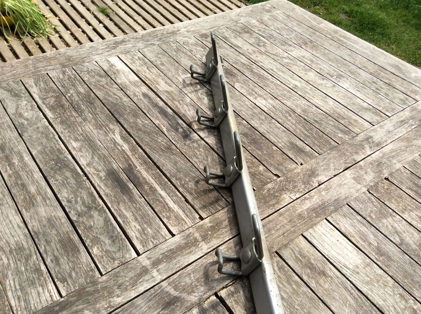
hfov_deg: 56.9
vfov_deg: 44.1
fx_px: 389
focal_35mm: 32
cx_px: 210
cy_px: 157
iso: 32
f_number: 2.4
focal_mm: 3.3
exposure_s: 1/1217
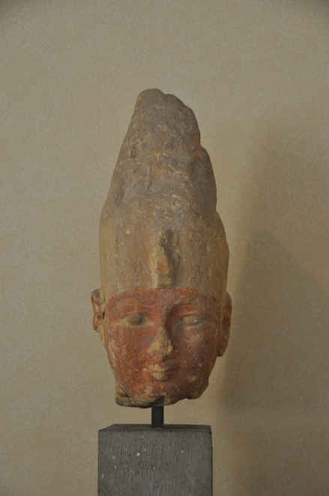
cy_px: 248
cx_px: 164
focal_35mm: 78
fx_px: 1073
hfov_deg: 17.4
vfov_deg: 26.0
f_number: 4.8
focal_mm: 52
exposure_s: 1/25
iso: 800
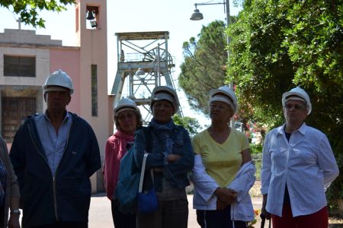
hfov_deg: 33.4
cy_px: 114
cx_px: 172
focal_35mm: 60
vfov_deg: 22.6
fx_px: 572
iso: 100
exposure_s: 1/160
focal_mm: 40
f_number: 6.3
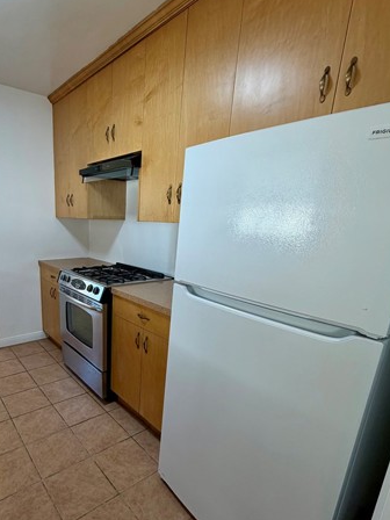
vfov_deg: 81.2
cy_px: 299
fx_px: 300
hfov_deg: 64.0
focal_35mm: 20
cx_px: 124
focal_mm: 2.22
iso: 160
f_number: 2.2
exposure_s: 1/120
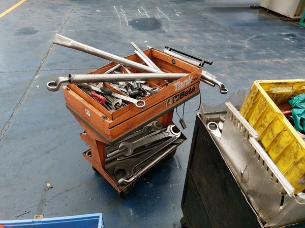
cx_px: 152
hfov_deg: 71.6
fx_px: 211
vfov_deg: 56.8
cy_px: 114
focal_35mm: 24
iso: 640
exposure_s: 1/50
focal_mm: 5.23
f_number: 1.8
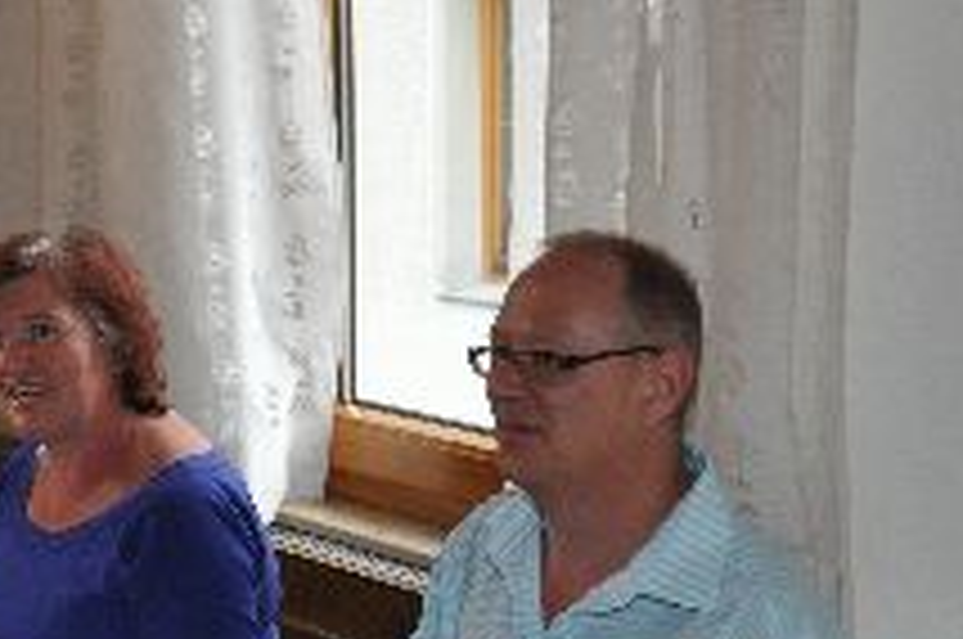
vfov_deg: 16.0
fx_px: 2244
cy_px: 585
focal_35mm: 84
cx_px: 220
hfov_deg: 23.9
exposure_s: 1/60
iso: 800
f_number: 4
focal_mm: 24
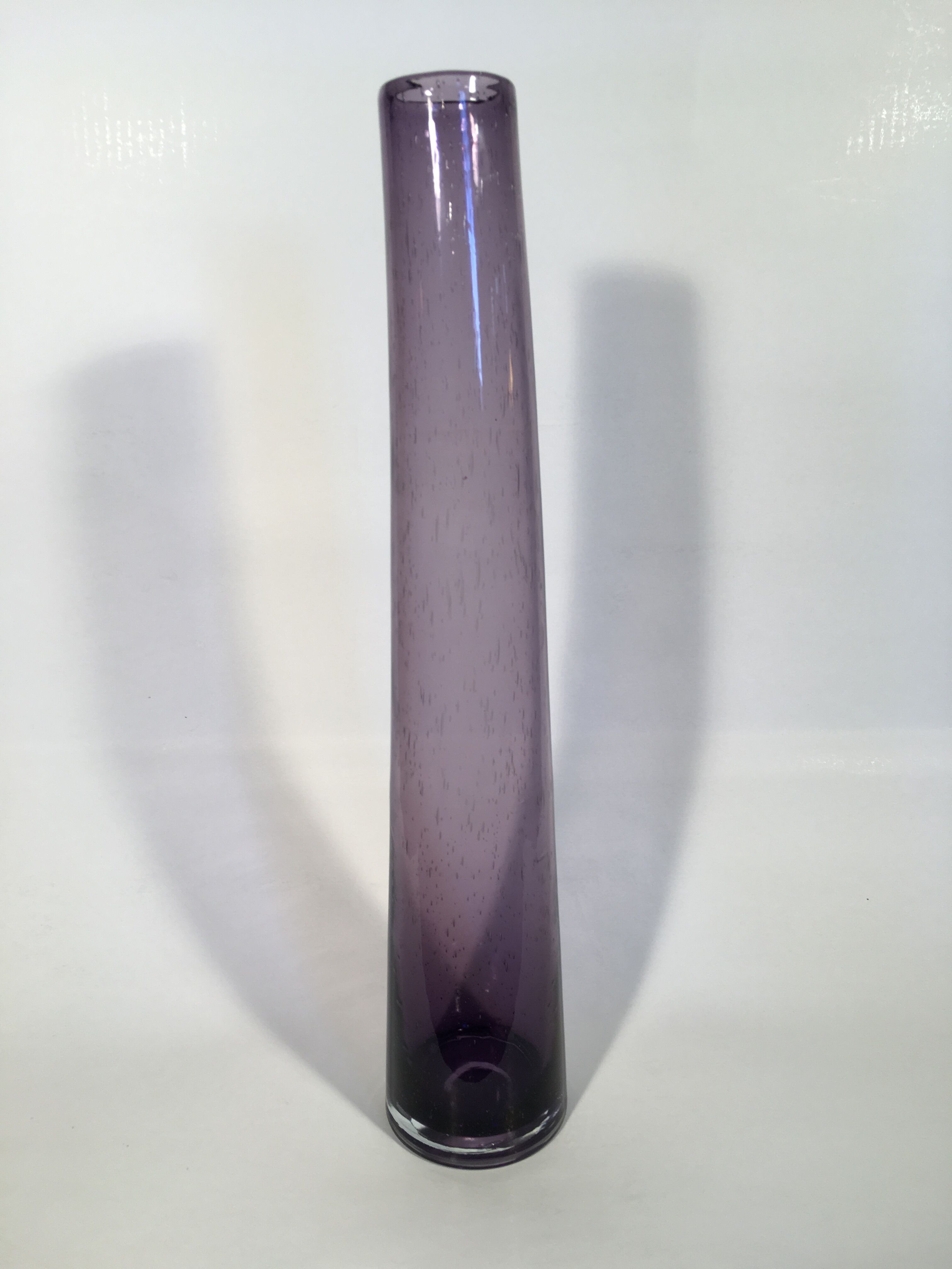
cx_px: 476
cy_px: 634
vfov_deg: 61.7
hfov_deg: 48.2
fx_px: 1063
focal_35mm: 29
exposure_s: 1/100
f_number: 2.2
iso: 25
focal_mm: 4.15
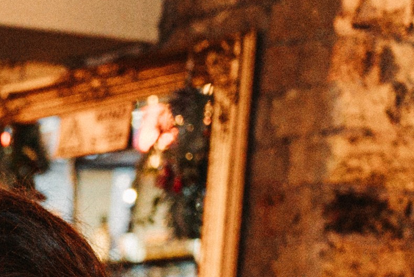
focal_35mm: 161
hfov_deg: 10.8
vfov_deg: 7.8
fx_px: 1853
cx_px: -591
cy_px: 706
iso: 6400
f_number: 2.8
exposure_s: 1/160
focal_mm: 30
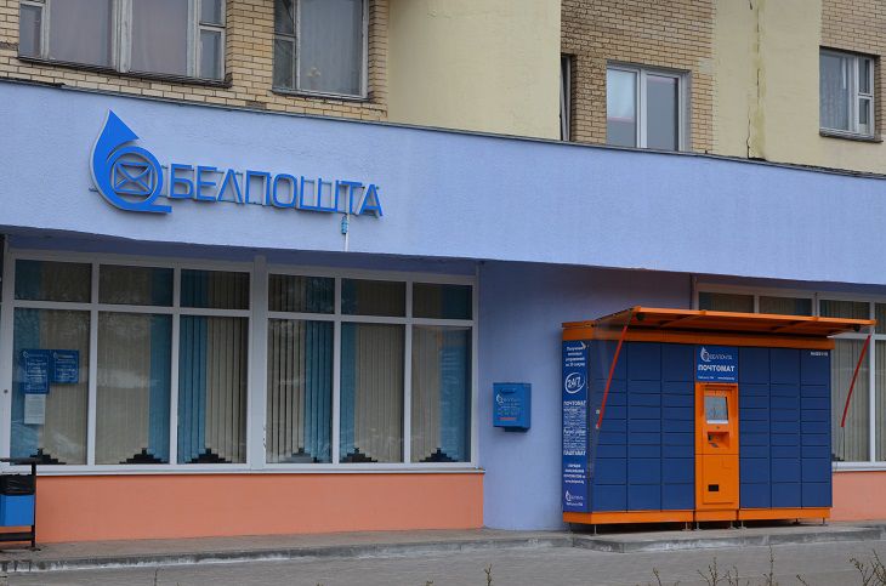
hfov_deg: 29.9
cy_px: 293
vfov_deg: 20.1
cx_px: 443
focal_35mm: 68
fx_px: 1657
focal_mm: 45
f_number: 8
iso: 200
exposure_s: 1/250
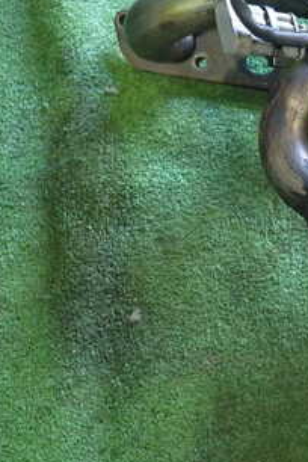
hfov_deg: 24.1
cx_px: 370
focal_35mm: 51
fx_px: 654
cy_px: 207
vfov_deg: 38.8
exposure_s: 1/30
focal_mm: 4.5
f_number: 2
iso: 500
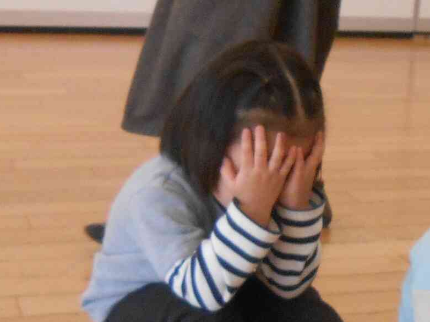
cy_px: 253
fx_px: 1143
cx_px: 290
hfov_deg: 21.2
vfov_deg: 16.0
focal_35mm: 92
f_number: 3.5
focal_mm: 4.6
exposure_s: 1/250
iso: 400
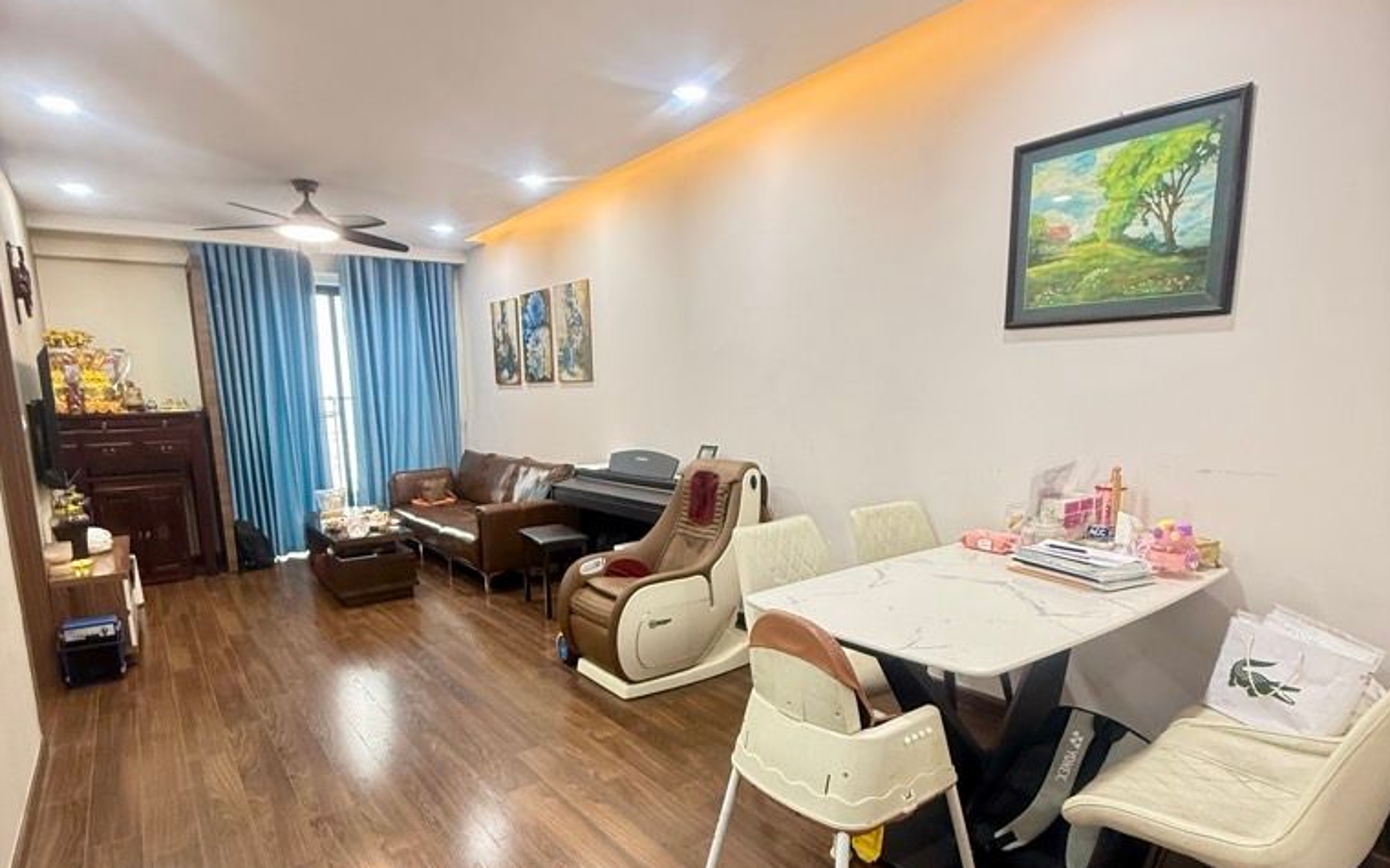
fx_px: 758
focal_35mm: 20
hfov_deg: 85.1
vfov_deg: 59.3
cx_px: 699
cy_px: 512
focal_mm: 2.22
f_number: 2.2
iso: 400
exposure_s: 1/50
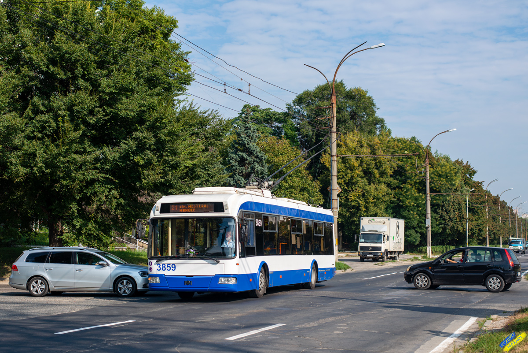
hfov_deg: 39.6
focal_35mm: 50
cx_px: 264
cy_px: 176
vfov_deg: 27.0
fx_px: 734
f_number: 4.5
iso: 125
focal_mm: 50
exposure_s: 1/1000
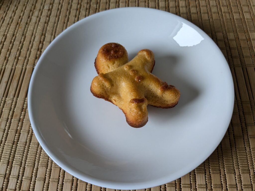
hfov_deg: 65.3
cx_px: 128
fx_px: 199
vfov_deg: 51.4
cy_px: 96
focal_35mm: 27
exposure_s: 1/120
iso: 142
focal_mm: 4.38
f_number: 1.73
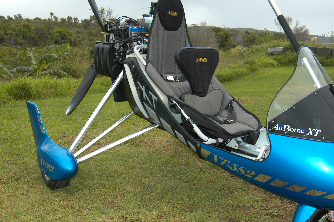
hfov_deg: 53.2
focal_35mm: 36
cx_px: 167
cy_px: 111
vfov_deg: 36.8
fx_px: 334
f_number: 5
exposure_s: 1/180
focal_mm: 24
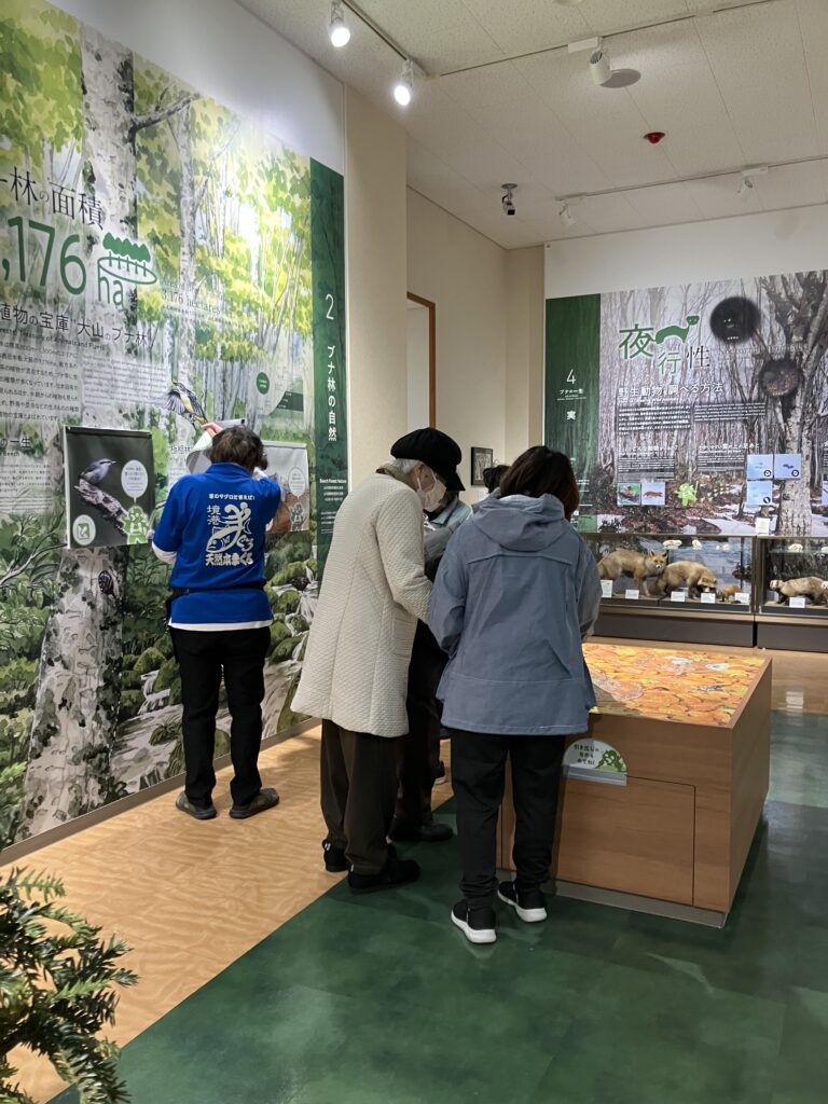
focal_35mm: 28
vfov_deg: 63.4
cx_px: 414
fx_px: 893
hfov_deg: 49.7
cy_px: 552
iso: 160
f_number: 1.8
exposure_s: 1/60
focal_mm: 3.99
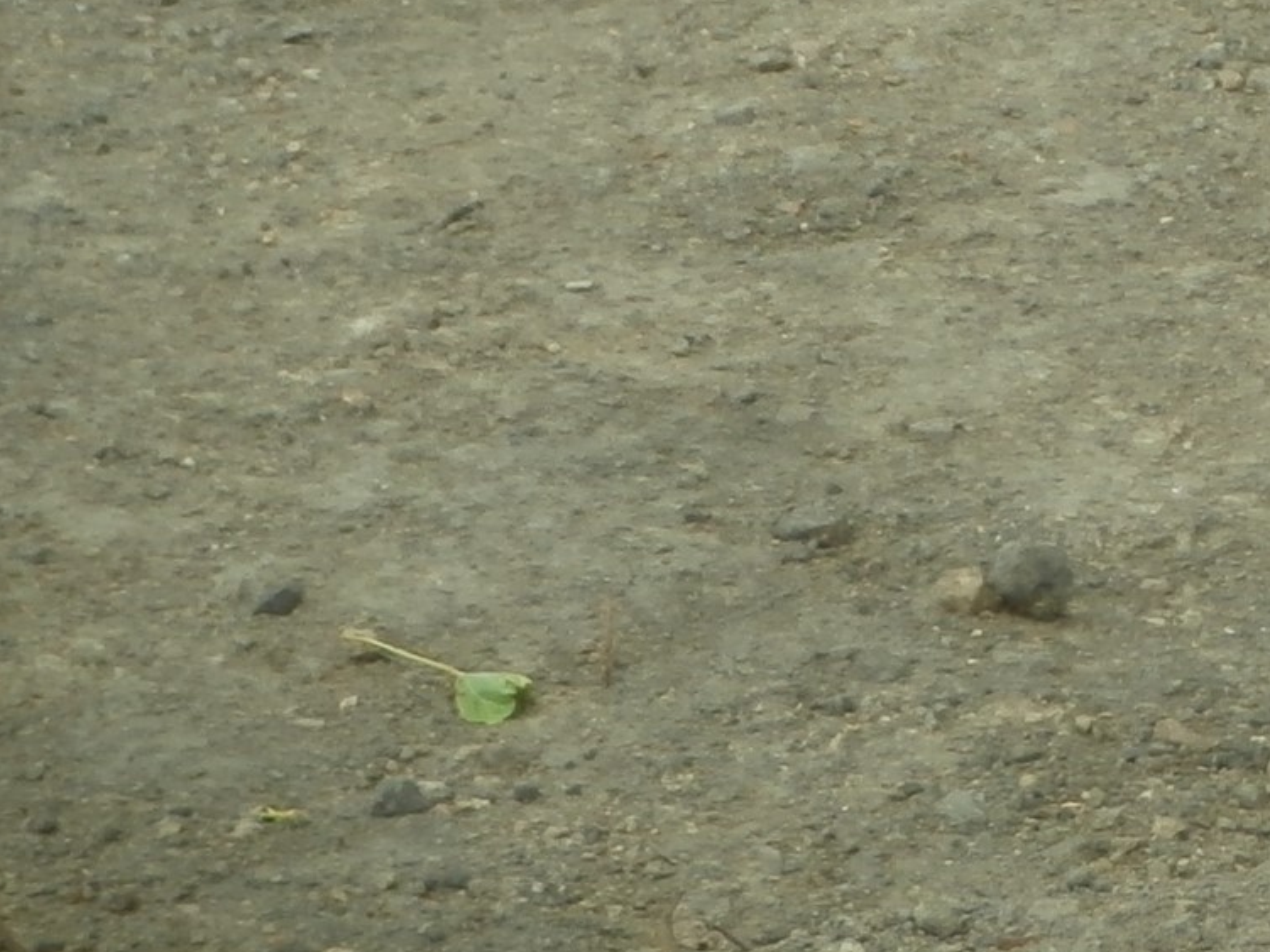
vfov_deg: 4.3
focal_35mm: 343
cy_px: -384
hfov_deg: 5.8
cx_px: 1408
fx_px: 12582
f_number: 5
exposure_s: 1/160
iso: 100
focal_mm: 15.16
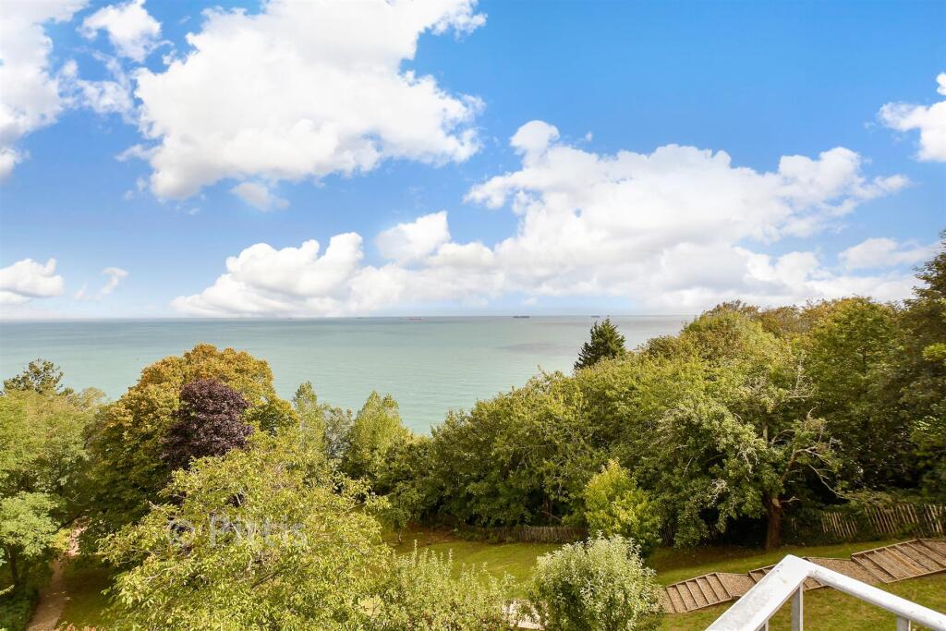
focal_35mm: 15
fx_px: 394
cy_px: 316
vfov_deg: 77.3
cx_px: 473
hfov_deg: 100.4
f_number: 8
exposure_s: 1/250
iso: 160
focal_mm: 10
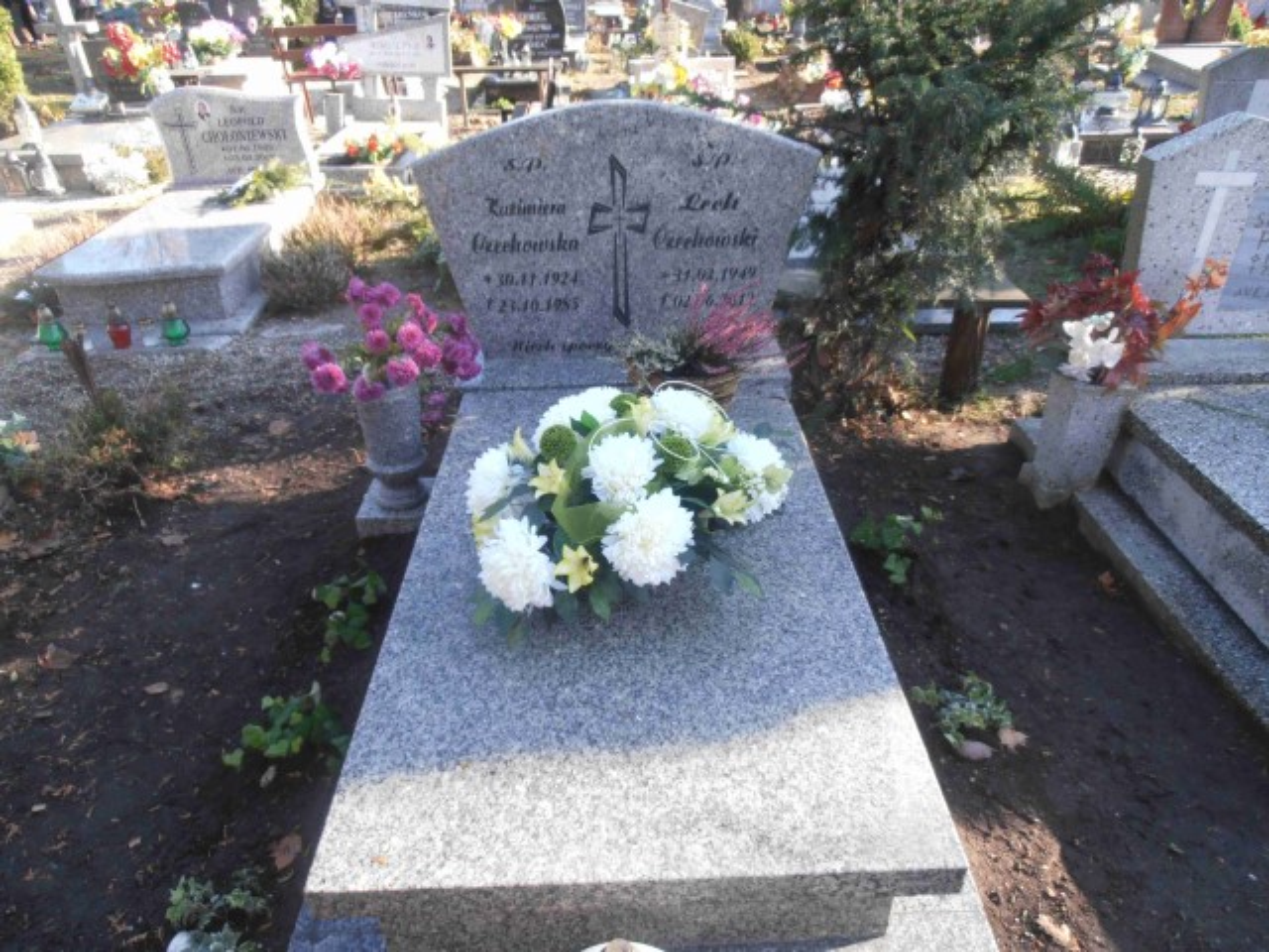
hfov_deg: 71.6
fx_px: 880
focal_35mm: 24
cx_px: 634
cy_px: 476
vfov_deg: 56.8
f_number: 3
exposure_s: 1/125
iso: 80
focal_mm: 4.2
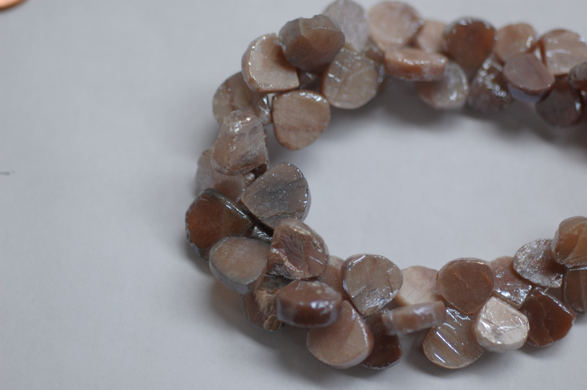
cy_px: 195
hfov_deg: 22.6
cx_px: 294
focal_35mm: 90
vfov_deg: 15.2
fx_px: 1466
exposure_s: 1/160
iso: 400
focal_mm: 60
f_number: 3.3
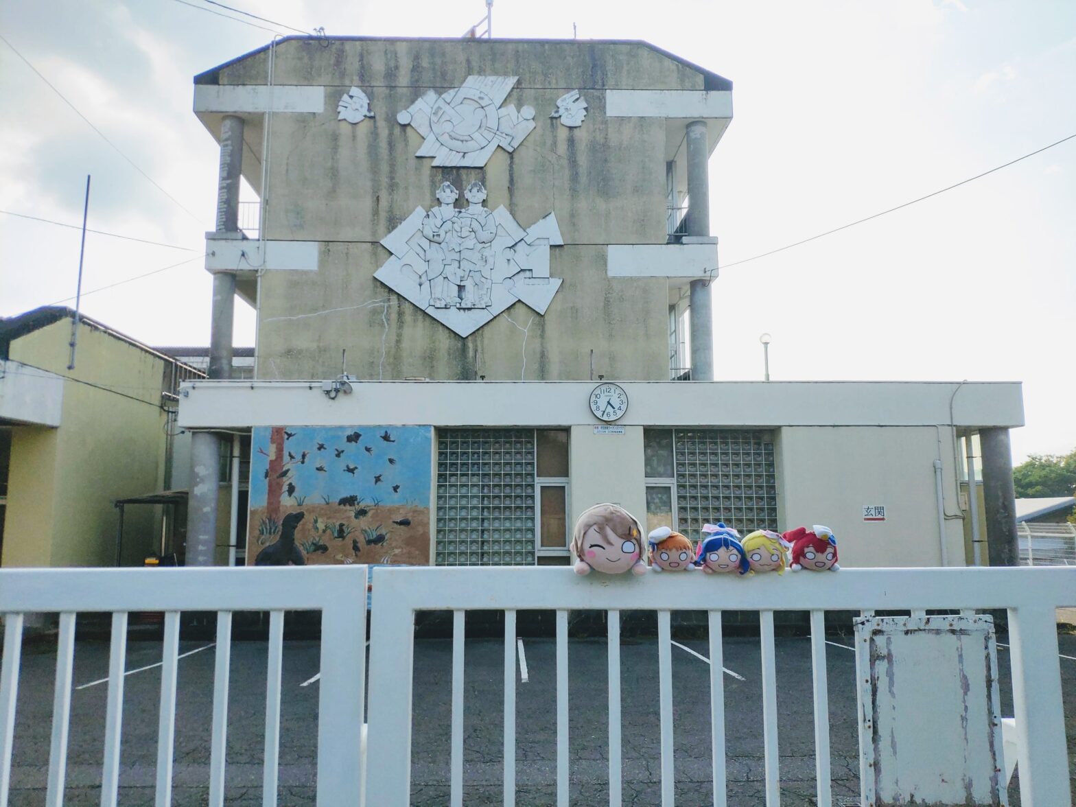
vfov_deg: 63.4
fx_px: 653
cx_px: 538
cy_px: 404
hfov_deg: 79.0
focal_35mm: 21
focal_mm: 4.22
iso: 100
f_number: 1.8
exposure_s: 1/3330
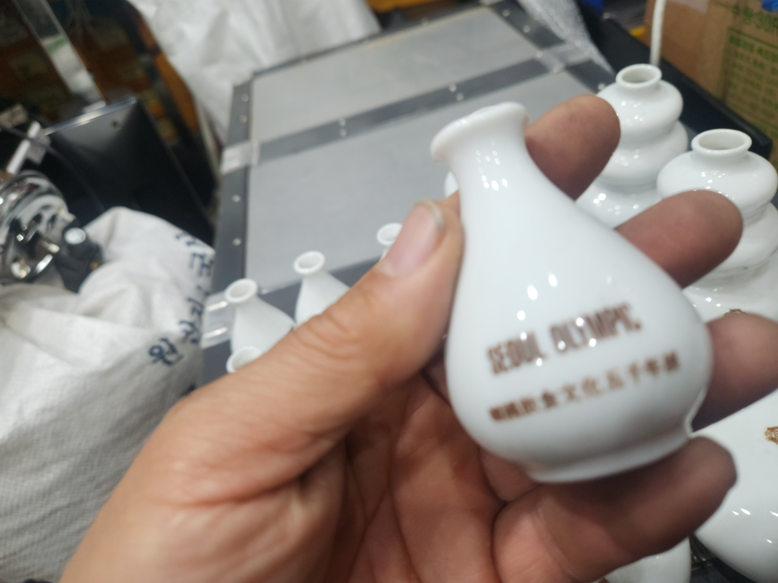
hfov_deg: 73.9
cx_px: 389
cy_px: 292
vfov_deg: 58.9
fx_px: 517
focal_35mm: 23
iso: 80
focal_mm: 5.4
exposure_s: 1/60
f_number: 1.8
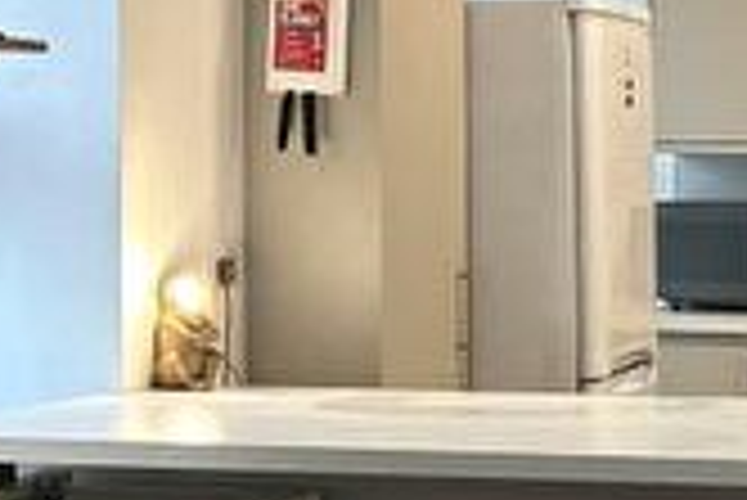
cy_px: 345
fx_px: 2368
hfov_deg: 17.4
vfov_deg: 12.0
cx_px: 783
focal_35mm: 114
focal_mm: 5.7
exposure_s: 1/100
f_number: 1.5
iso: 125
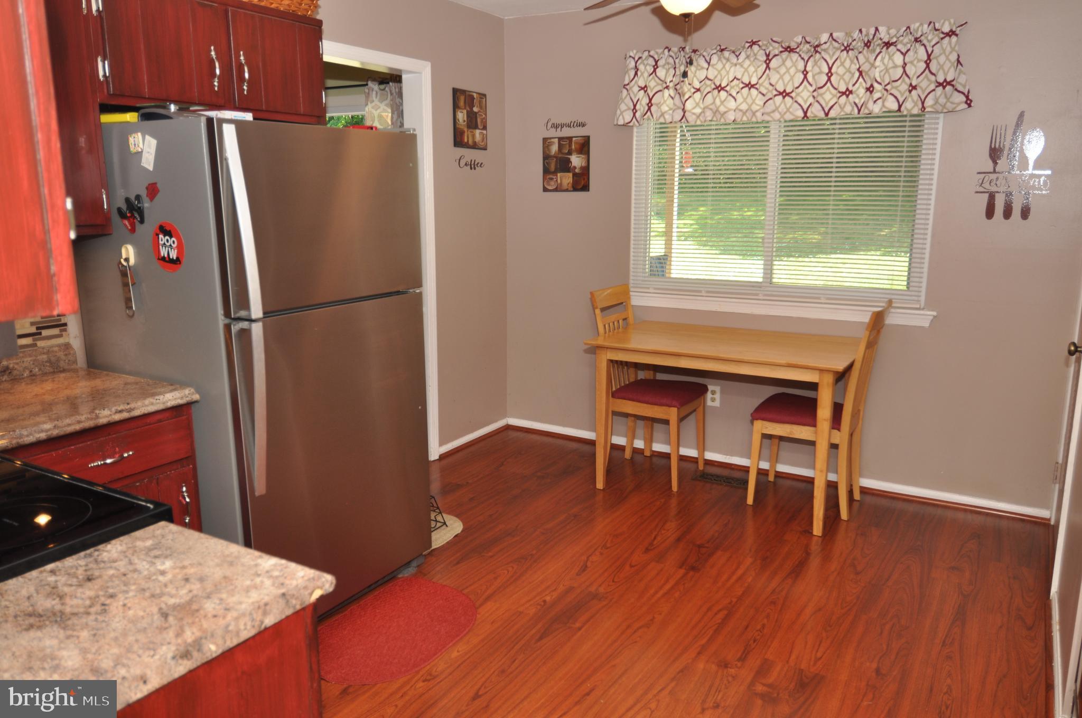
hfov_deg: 70.5
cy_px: 359
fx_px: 765
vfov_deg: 50.3
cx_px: 541
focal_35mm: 26
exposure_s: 1/60
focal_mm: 17
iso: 250
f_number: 4
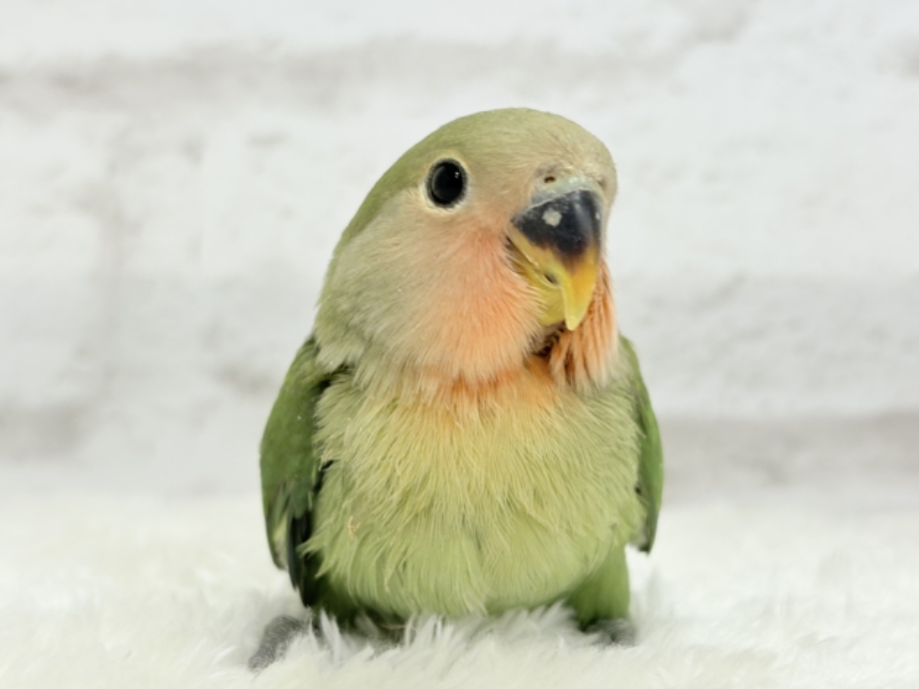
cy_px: 345
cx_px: 460
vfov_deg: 27.5
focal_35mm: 53
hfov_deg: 36.2
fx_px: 1407
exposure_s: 1/50
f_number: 1.6
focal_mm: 5.96
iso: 50
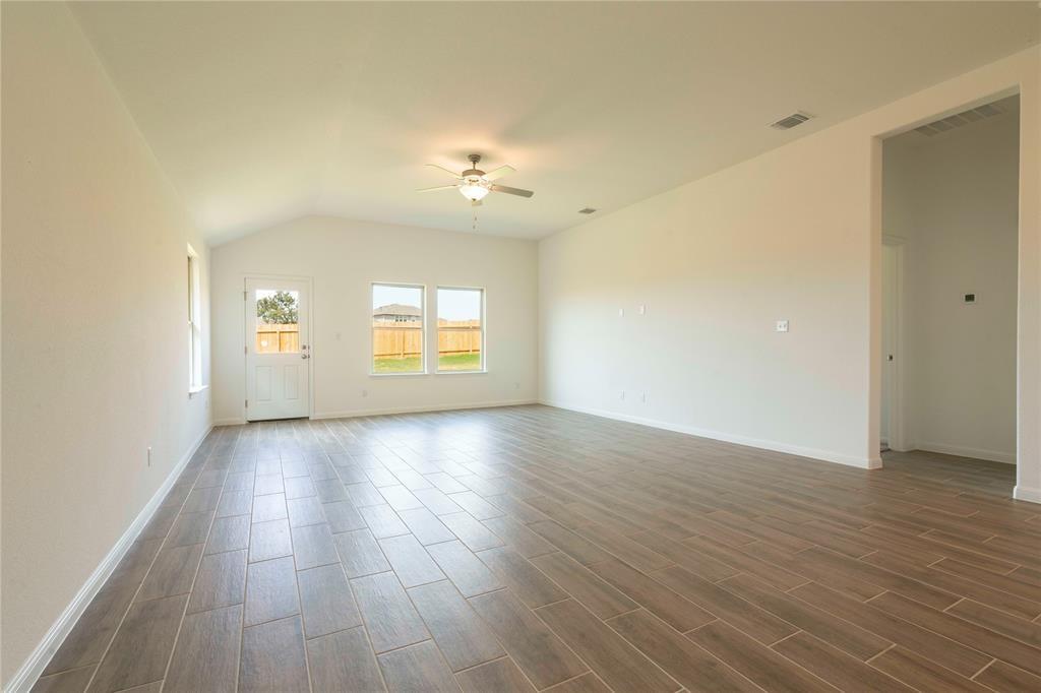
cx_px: 520
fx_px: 462
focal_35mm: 16
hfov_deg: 96.8
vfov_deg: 73.7
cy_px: 346
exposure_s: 1/60
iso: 200
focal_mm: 16
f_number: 11
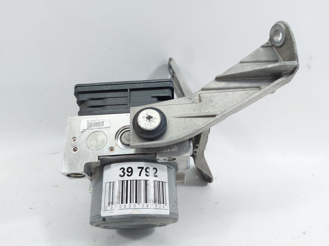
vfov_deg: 56.8
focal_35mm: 24
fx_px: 228
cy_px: 123
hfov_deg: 71.6
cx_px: 164
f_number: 1.8
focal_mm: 5.23
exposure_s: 1/50
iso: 40
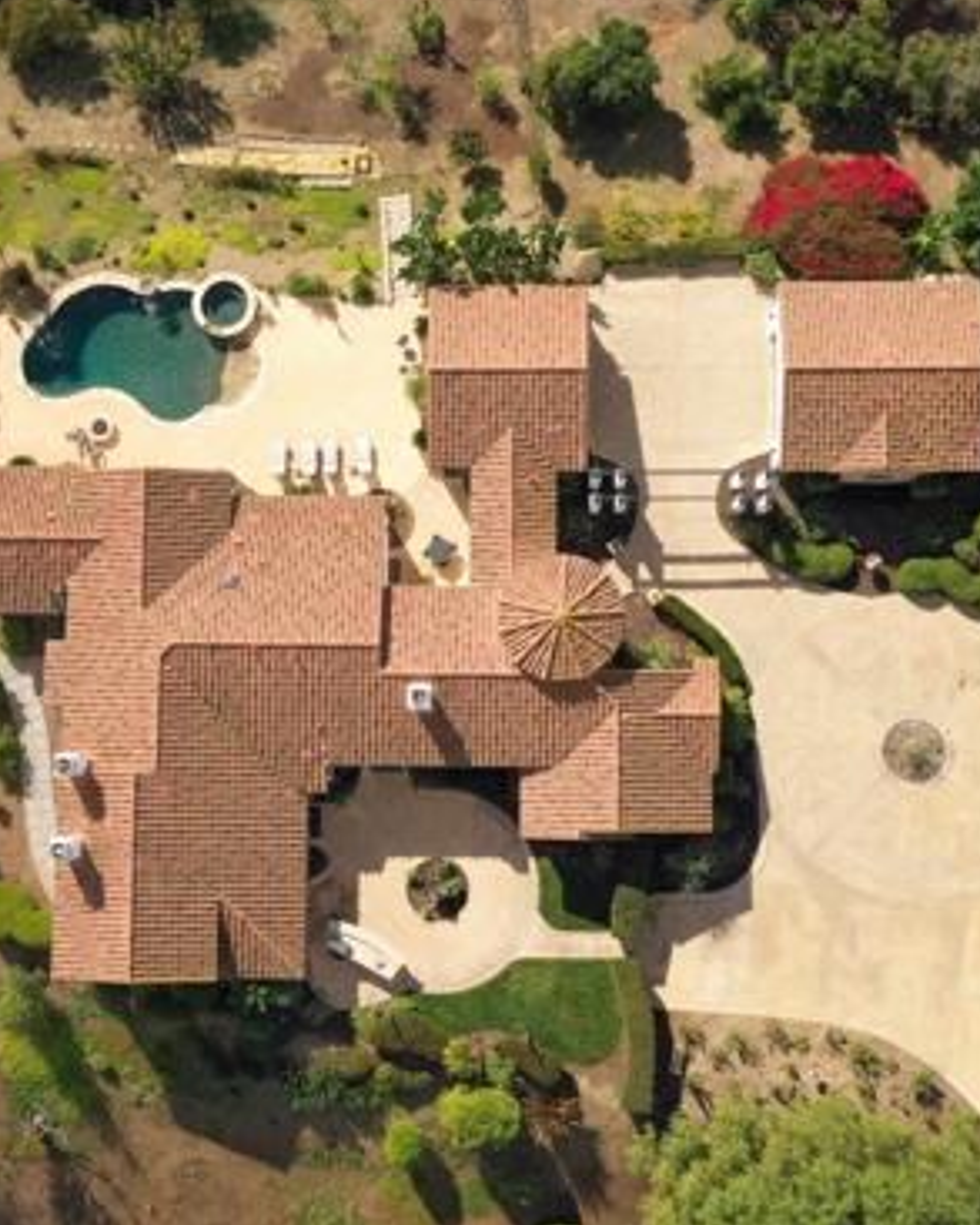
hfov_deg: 32.8
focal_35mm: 46
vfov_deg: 40.3
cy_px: 607
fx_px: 1667
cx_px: 472
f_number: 5
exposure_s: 1/320
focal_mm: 10.26
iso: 1600
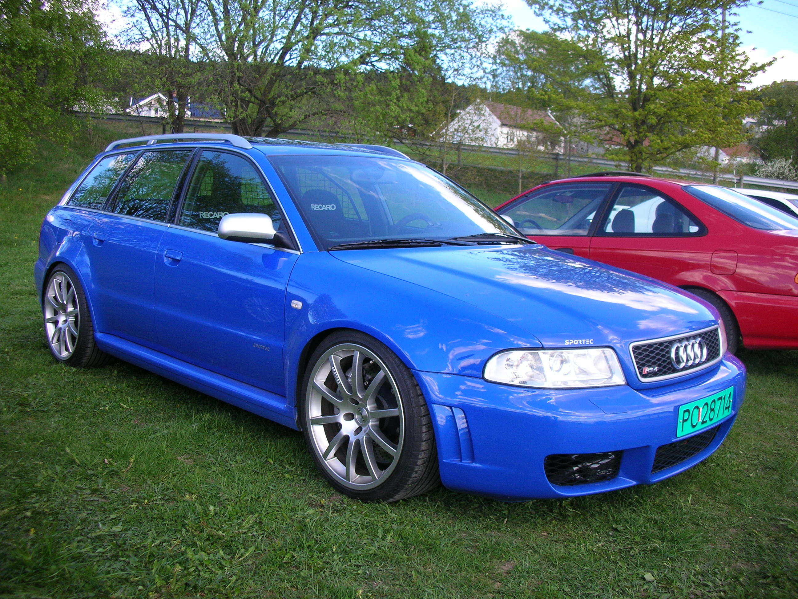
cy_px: 300
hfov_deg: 52.6
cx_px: 399
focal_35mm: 35
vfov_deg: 40.7
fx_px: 807
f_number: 3
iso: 50
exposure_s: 1/152
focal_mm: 5.8
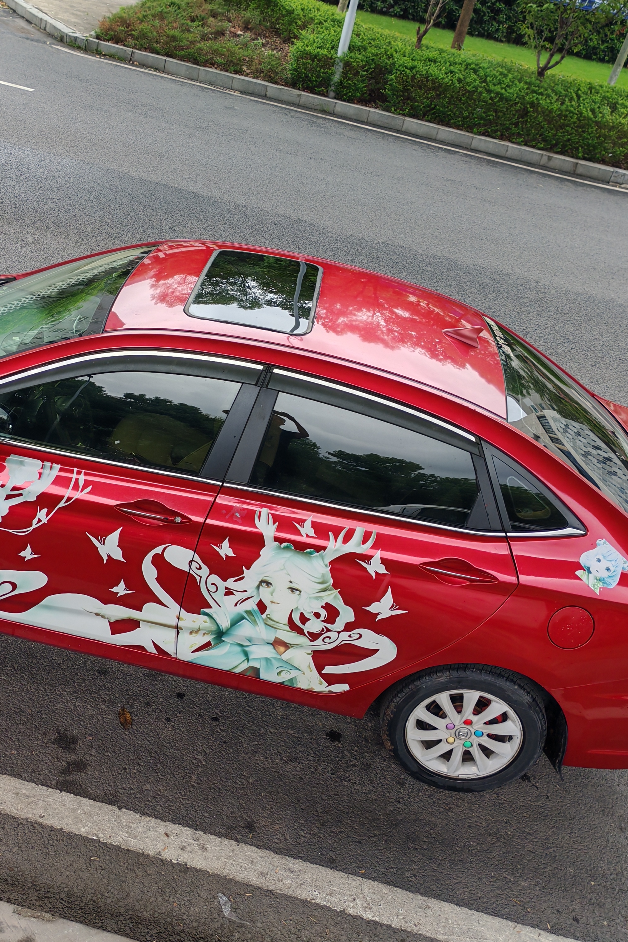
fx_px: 994
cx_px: 210
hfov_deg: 34.7
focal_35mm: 38
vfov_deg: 50.7
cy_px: 474
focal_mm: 5.52
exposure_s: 1/250
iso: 50
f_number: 1.95
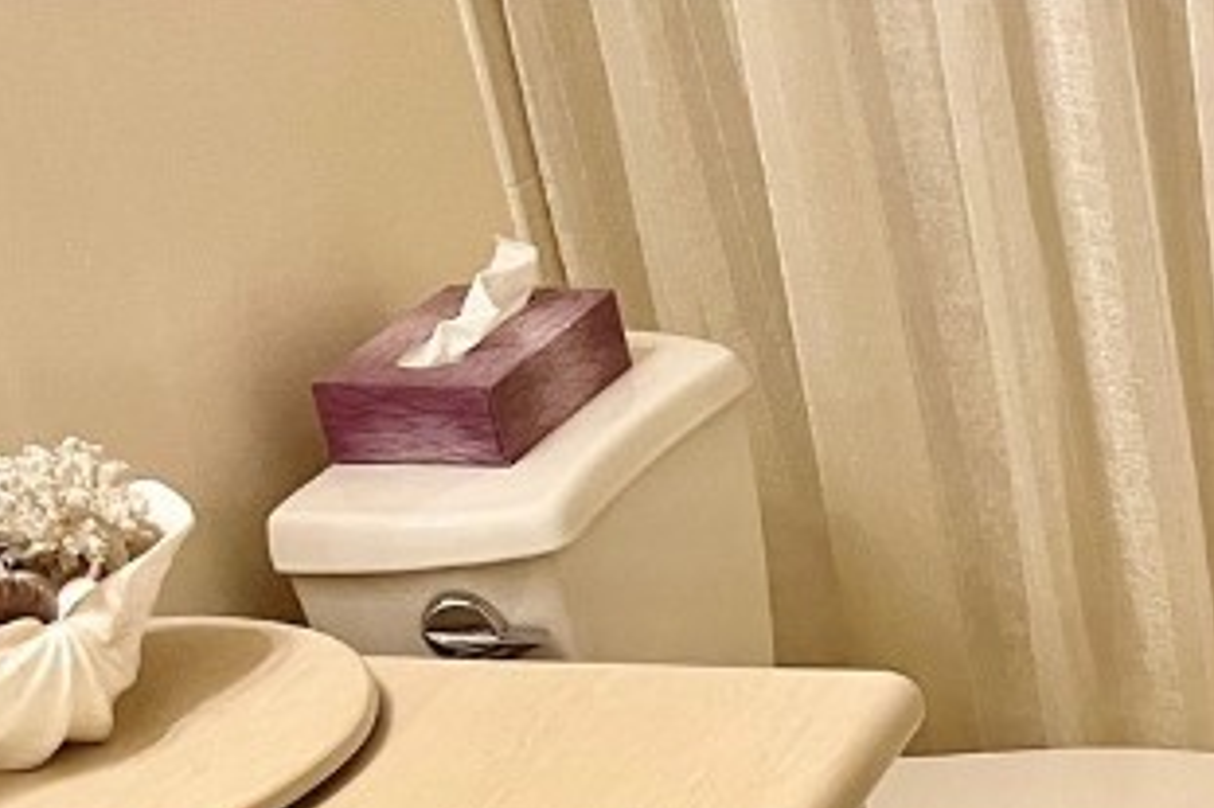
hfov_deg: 20.1
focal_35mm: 89
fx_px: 3000
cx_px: 1749
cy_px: 1491
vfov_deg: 13.6
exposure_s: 1/60
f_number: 1.6
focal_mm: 5.1
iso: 125
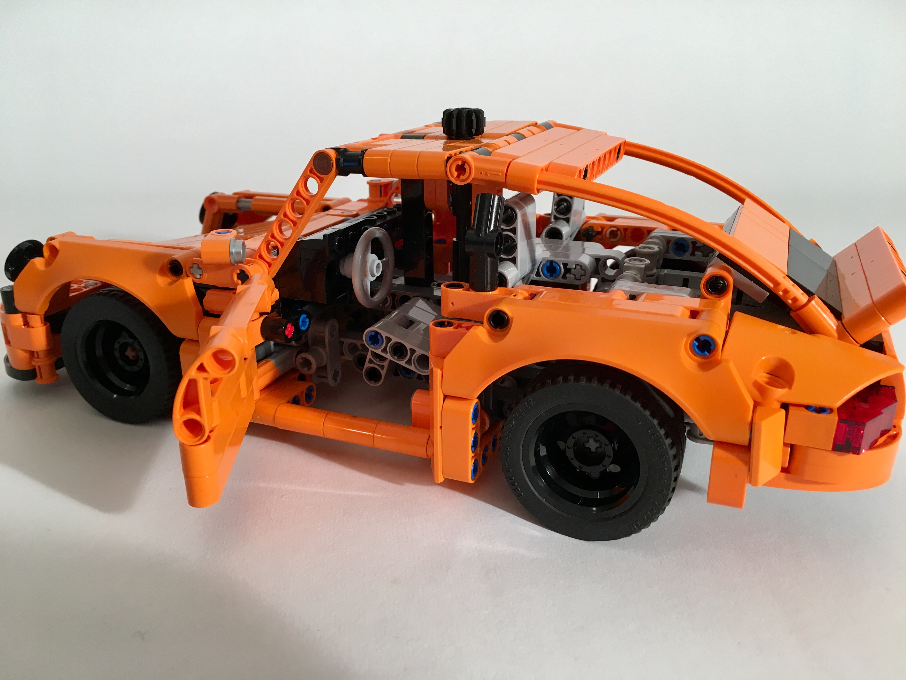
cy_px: 340
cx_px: 453
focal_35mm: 29
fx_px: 759
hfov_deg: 61.7
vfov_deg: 48.2
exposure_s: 1/30
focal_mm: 4.15
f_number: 2.2
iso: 32
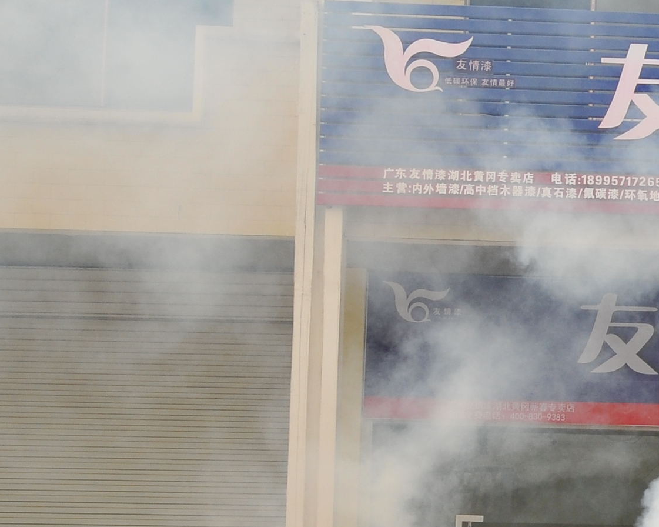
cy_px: 338
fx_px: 3252
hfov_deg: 11.2
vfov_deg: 9.3
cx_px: 949
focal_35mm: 167
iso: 200
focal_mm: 31
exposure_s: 1/350
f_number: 9.5
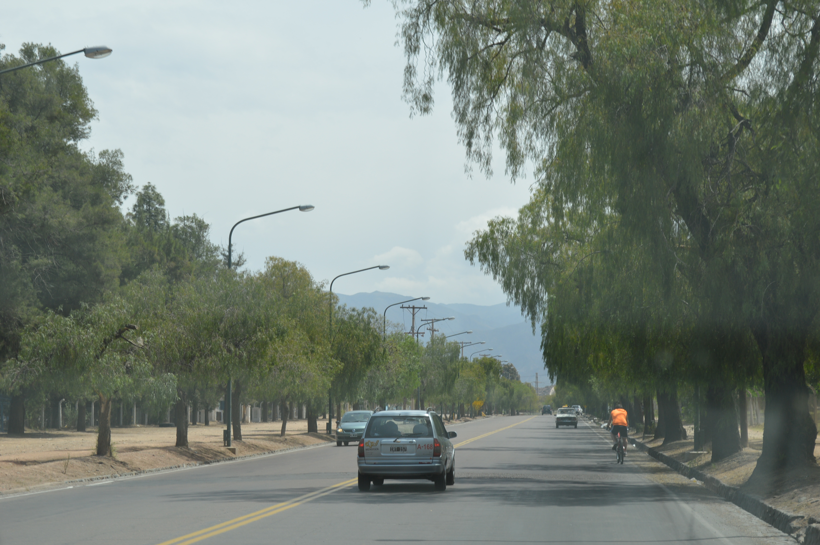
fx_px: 1877
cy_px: 272
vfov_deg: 16.5
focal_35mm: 82
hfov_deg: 24.6
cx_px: 410
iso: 100
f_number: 8
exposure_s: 1/250
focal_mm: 55
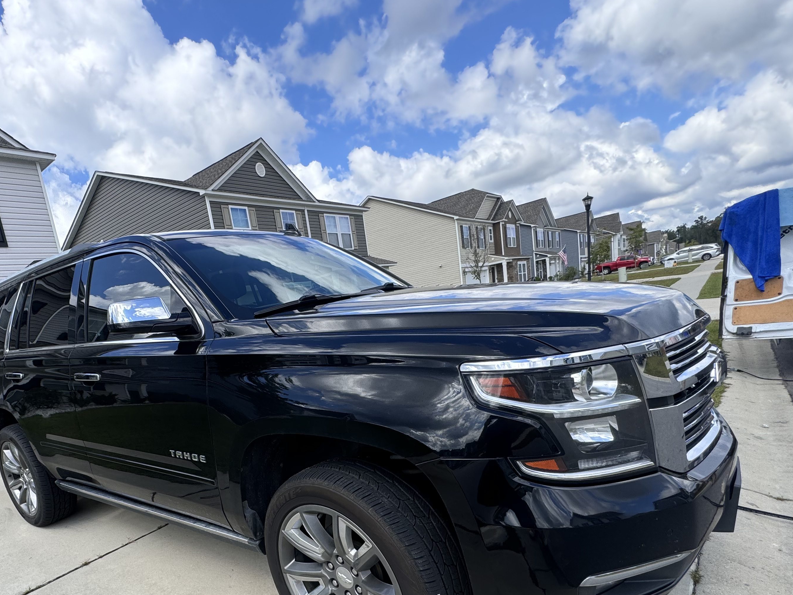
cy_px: 426
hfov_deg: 77.2
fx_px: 481
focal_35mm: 21
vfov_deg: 60.9
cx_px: 286
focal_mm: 2.22
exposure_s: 1/573
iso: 40
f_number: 2.2
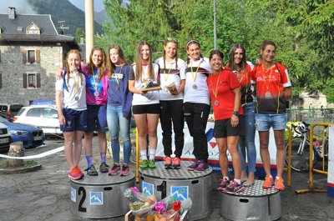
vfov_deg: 34.1
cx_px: 167
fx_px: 361
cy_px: 110
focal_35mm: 39
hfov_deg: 49.6
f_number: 9.5
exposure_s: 1/1500
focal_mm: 26
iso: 1600
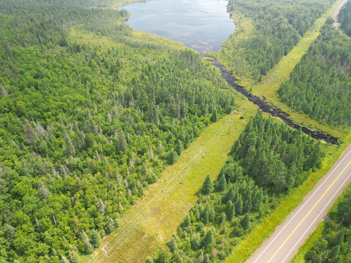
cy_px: 132
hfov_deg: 71.6
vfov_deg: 56.8
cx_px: 176
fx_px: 243
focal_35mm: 24
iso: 100
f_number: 1.7
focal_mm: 6.72
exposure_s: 1/90
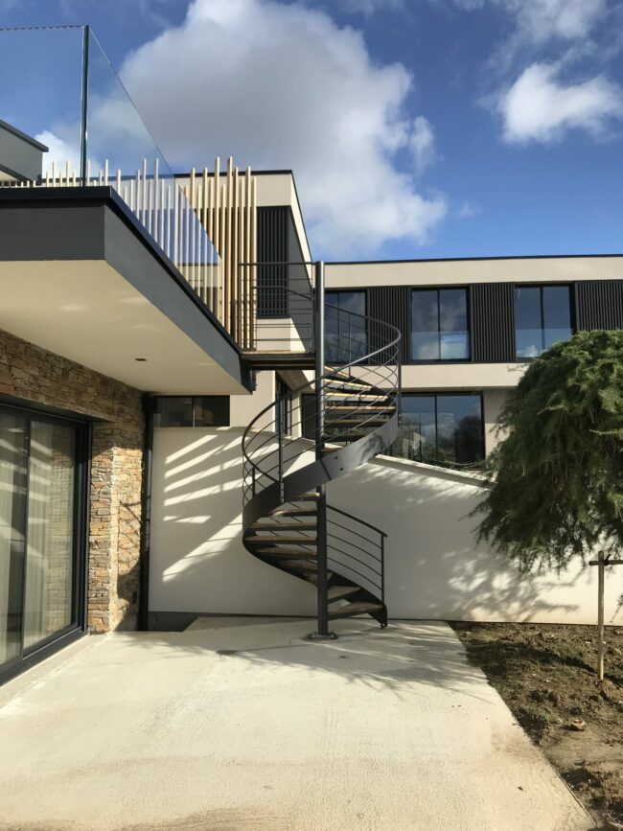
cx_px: 312
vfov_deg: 63.5
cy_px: 416
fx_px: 672
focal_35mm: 28
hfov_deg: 49.7
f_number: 1.8
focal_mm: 3.99
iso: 20
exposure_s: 1/2336
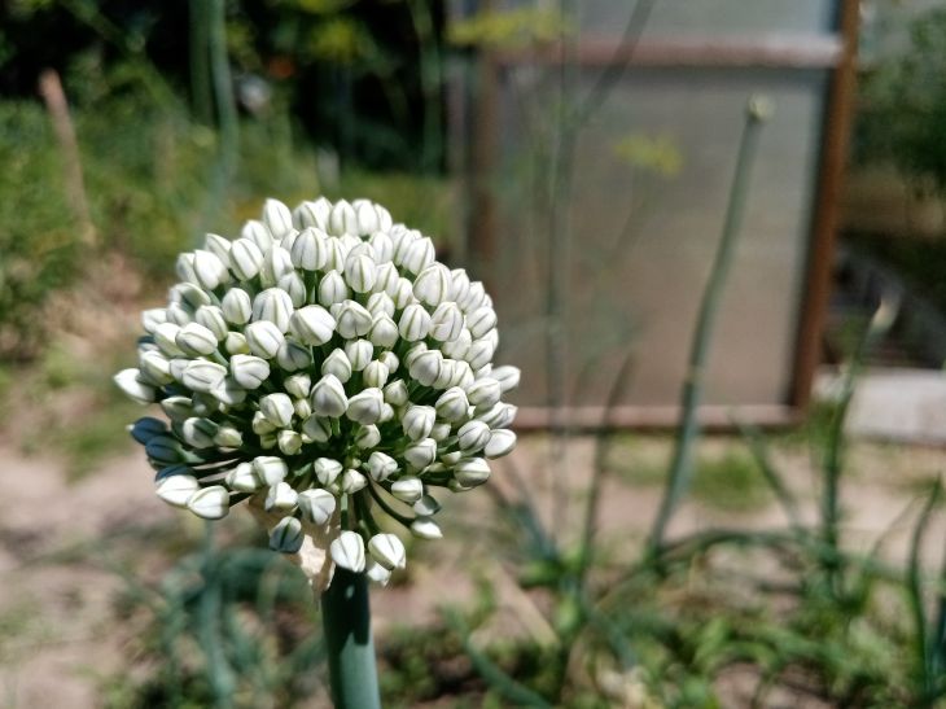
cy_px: 354
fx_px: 710
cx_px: 473
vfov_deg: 53.0
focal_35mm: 26
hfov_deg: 67.3
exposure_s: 1/1792
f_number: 1.8
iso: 115
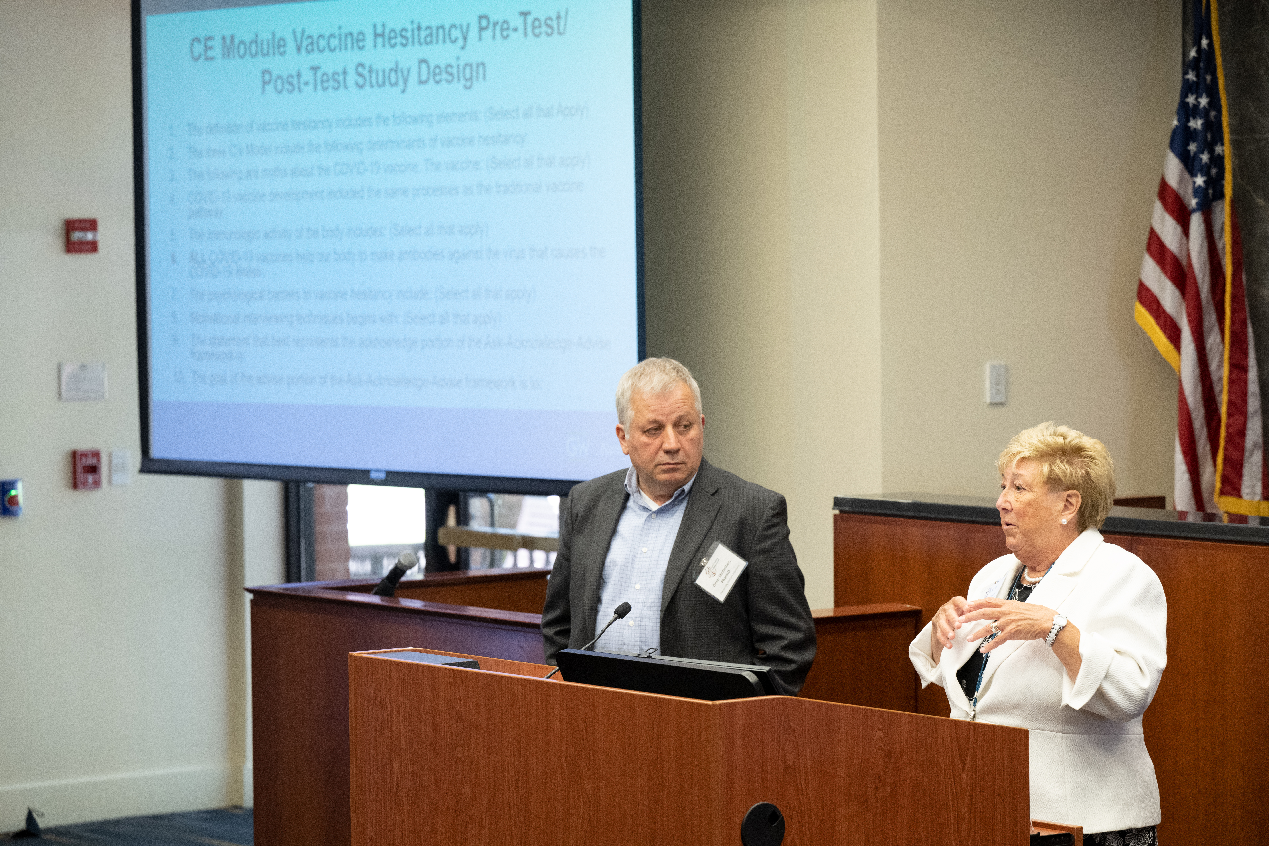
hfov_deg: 17.8
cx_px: 634
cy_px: 423
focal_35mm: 115
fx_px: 4053
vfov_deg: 11.9
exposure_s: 1/200
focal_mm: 115
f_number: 4.5
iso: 2500
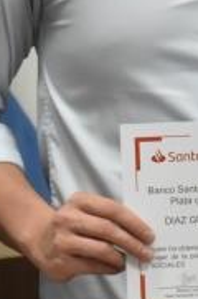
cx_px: 246
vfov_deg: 5.1
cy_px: 16
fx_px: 3379
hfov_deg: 3.4
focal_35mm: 408
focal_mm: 48
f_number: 5.6
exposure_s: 1/125
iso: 1600
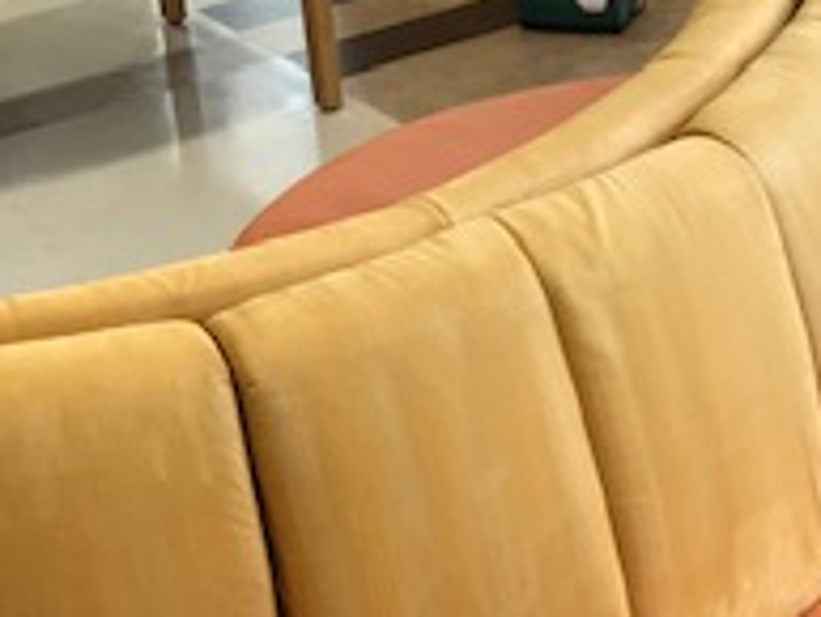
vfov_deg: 15.3
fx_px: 2207
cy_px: 753
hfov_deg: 21.0
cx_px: 574
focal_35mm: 93
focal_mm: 3.99
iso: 25
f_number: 1.8
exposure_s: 1/60
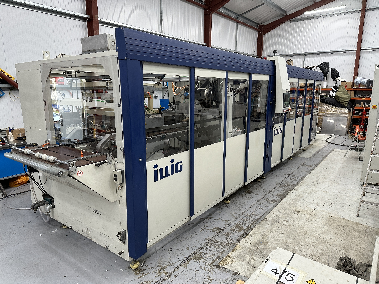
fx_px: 263
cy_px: 142
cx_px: 190
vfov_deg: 56.8
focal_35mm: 24
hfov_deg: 71.6
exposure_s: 1/109
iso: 160
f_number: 1.78
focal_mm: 6.86
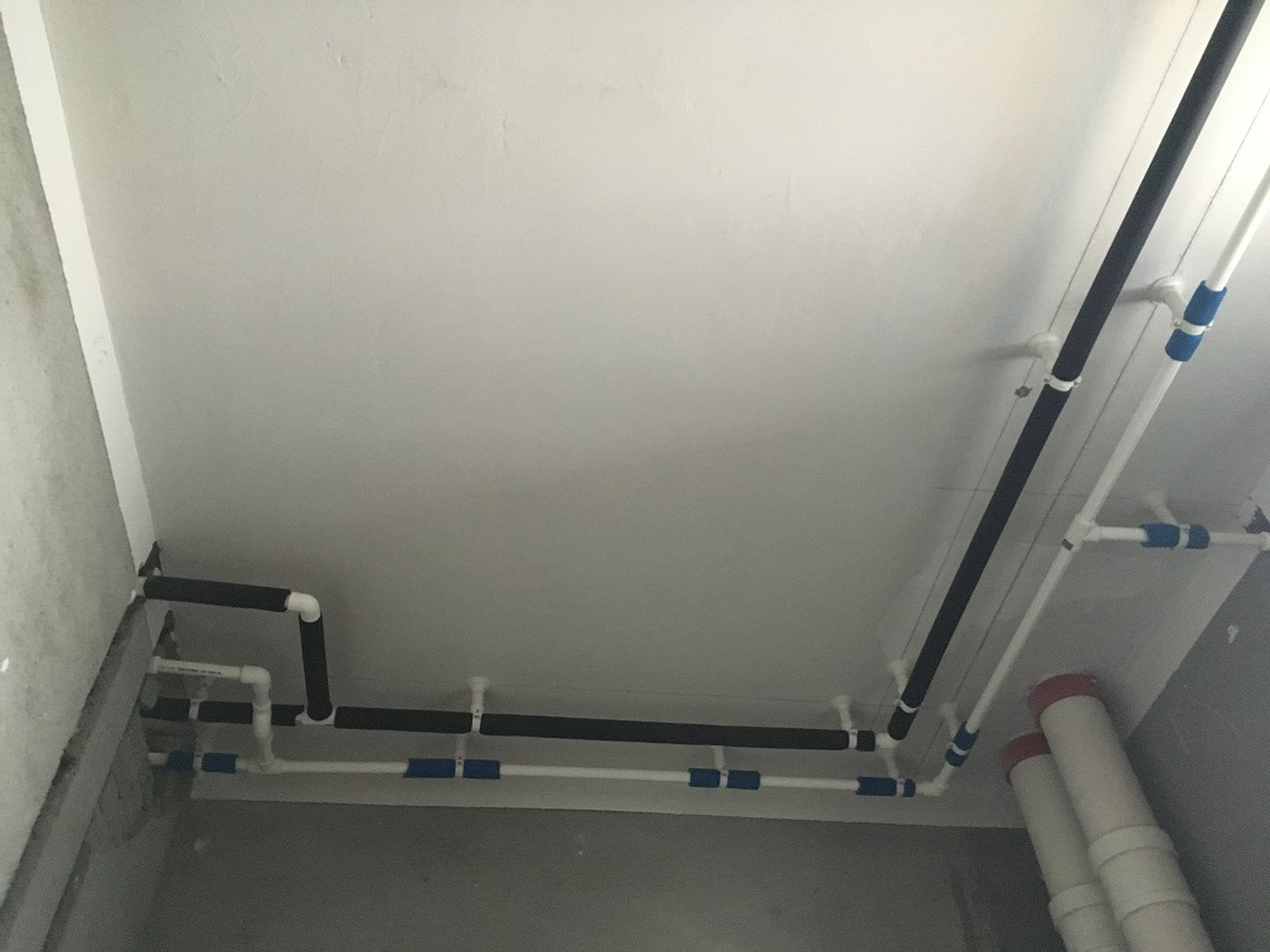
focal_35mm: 29
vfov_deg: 48.2
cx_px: 635
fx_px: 1064
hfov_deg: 61.7
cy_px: 476
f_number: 2.2
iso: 250
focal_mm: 4.15
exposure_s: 1/15
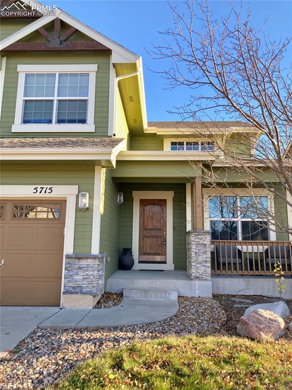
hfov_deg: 49.7
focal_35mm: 28
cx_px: 146
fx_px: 315
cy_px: 195
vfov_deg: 63.4
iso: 25
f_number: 1.8
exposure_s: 1/122
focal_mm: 3.99
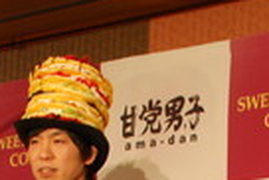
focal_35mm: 247
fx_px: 1850
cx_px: 208
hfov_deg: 8.3
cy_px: 354
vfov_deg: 5.5
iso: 500
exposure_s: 1/30
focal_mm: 35
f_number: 2.8
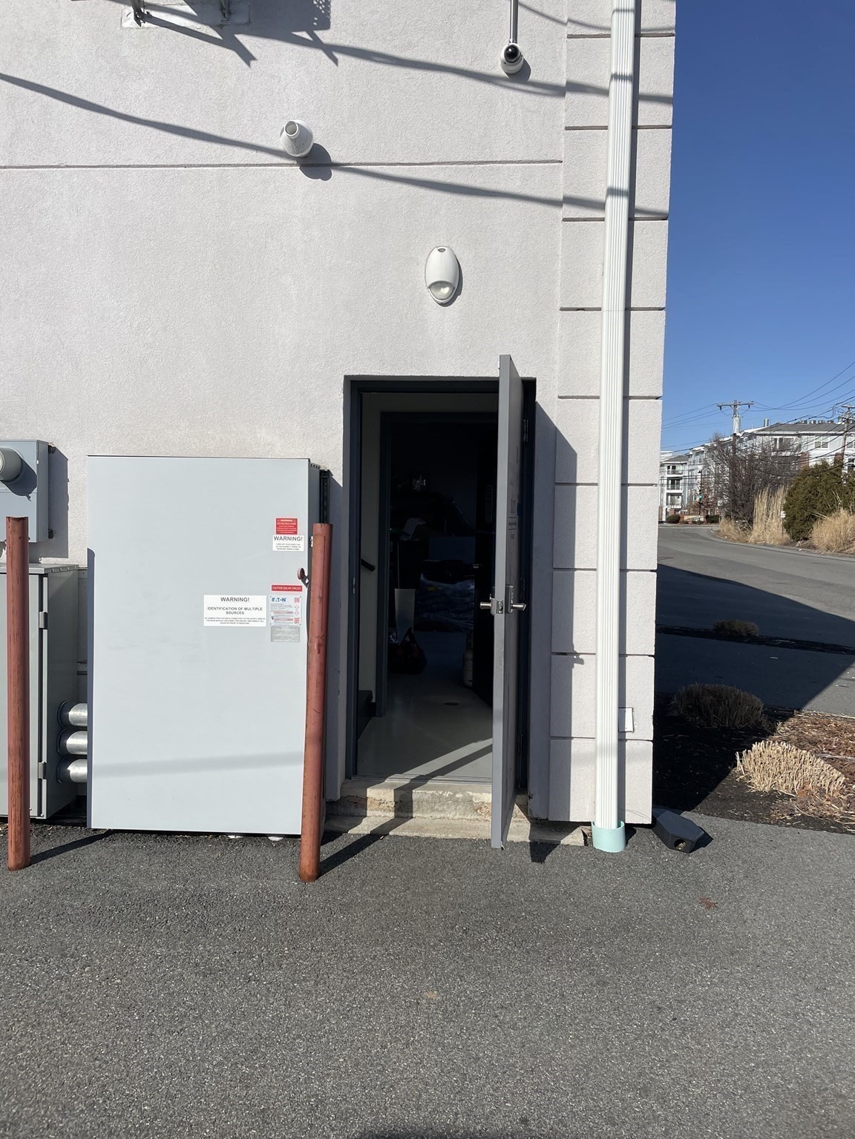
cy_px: 570
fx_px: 856
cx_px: 428
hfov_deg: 53.1
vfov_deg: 67.3
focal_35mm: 26
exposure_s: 1/7299
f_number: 1.6
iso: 32
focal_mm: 4.2
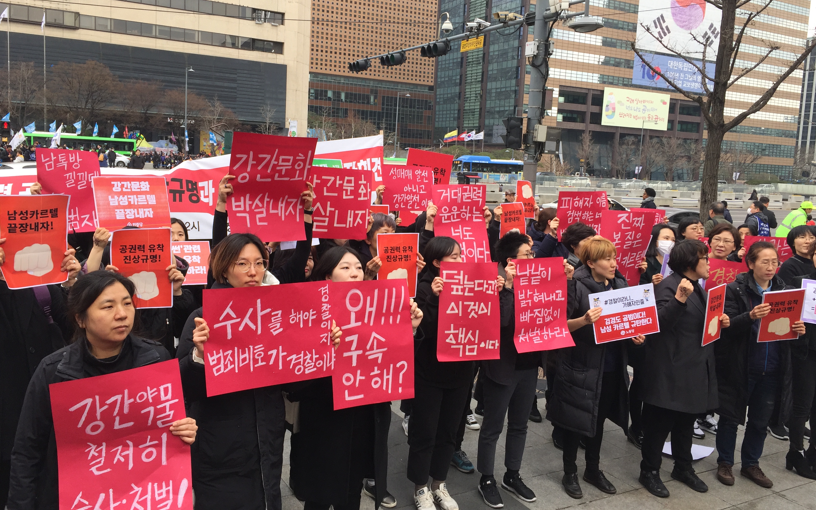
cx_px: 406
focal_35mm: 31
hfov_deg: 61.2
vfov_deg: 40.6
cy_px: 231
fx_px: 689
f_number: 2.2
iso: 32
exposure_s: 1/403
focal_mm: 4.15
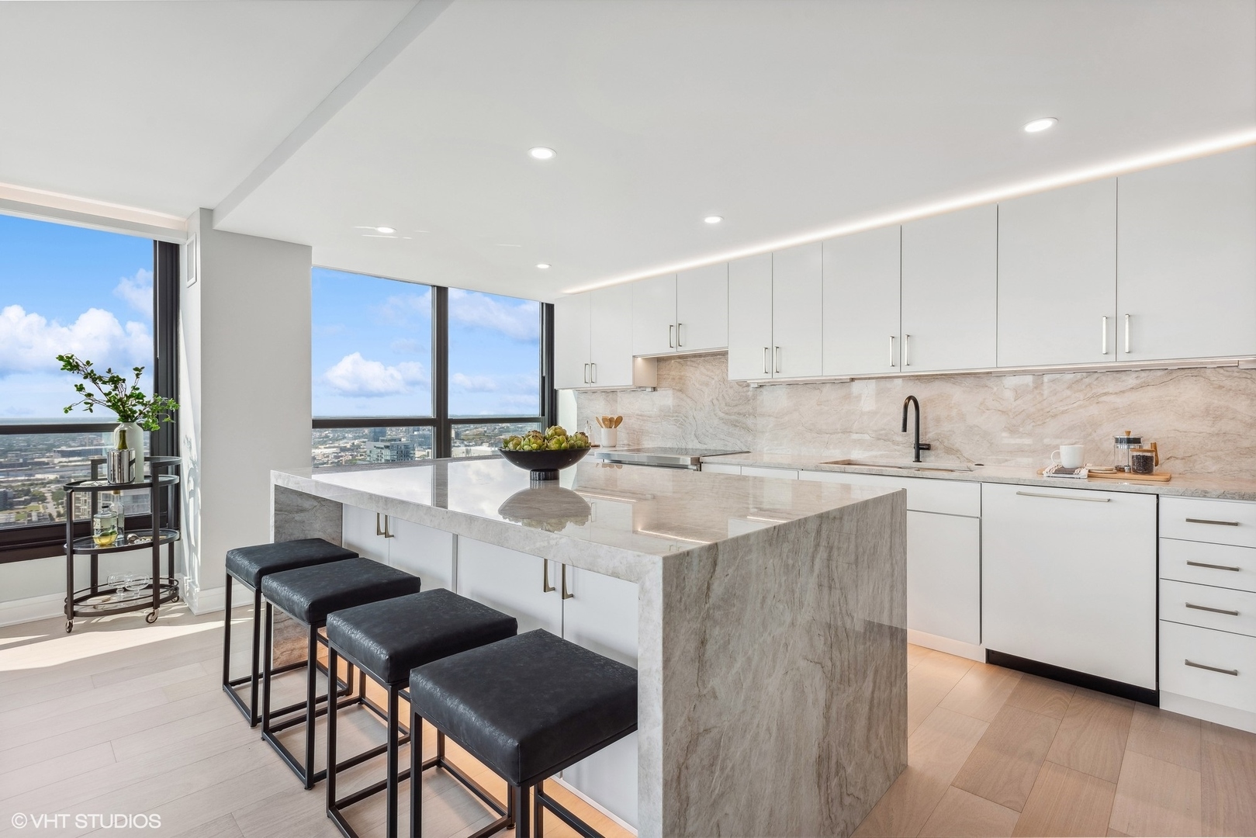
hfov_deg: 93.3
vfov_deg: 70.5
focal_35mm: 17
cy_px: 419
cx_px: 628
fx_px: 593
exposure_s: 1/80
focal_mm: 17
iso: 400
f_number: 8
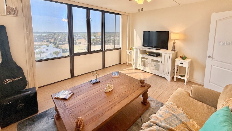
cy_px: 43
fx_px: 98
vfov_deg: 65.2
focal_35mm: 16
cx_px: 119
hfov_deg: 99.3
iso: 50
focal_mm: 2.22
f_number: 2.2
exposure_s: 1/120
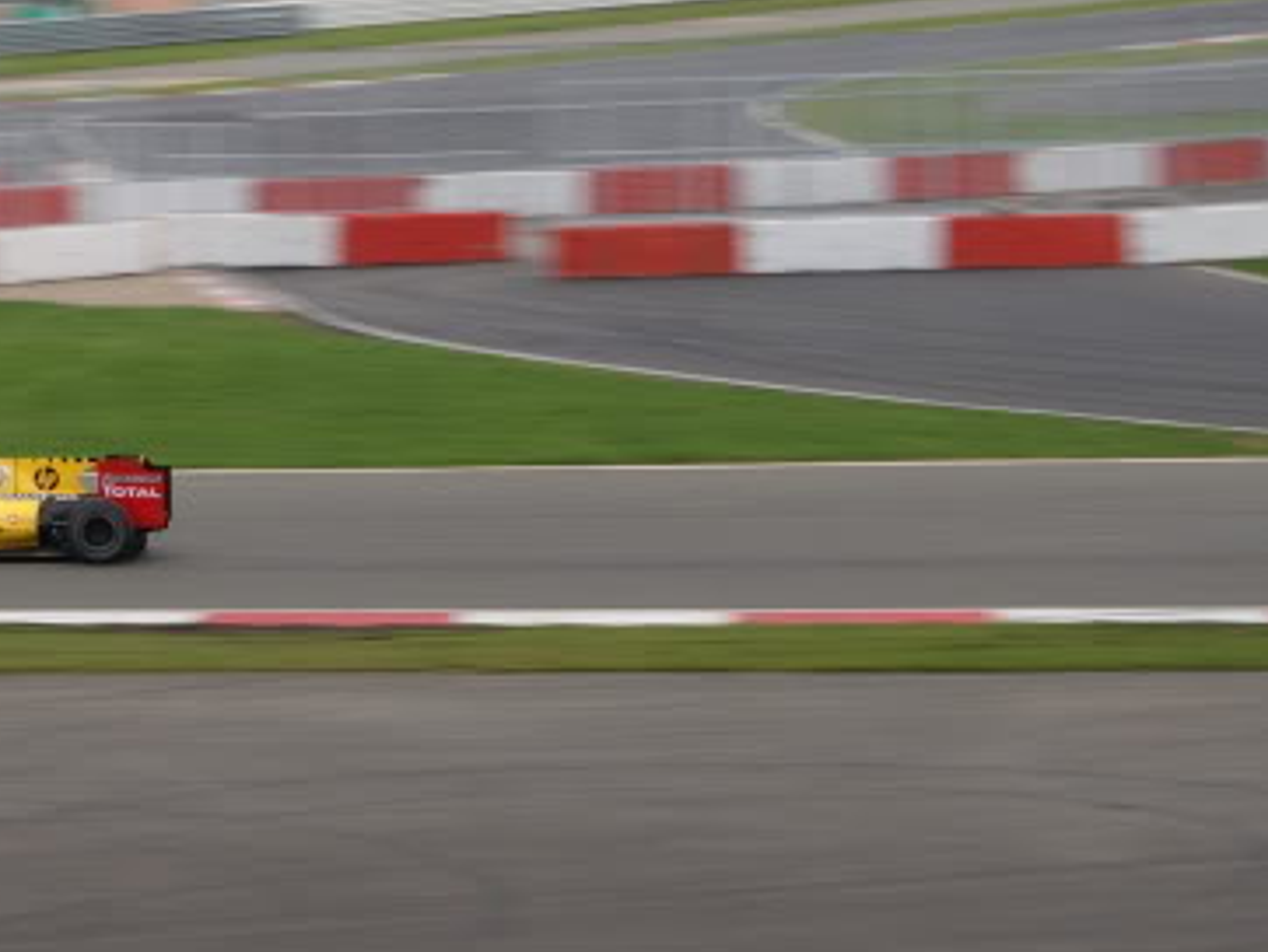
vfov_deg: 6.6
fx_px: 8224
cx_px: -338
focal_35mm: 224
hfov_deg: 8.7
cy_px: 432
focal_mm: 55
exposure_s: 1/200
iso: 100
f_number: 5.6
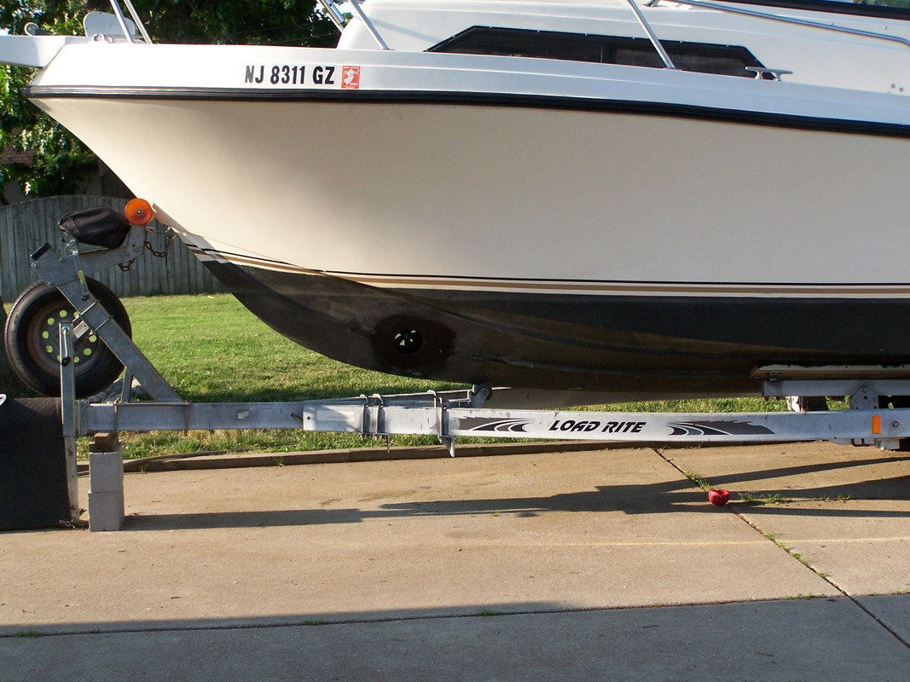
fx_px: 1814
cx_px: 455
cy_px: 341
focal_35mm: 69
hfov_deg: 28.2
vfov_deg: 21.3
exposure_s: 1/320
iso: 80
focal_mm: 11.5
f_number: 3.2
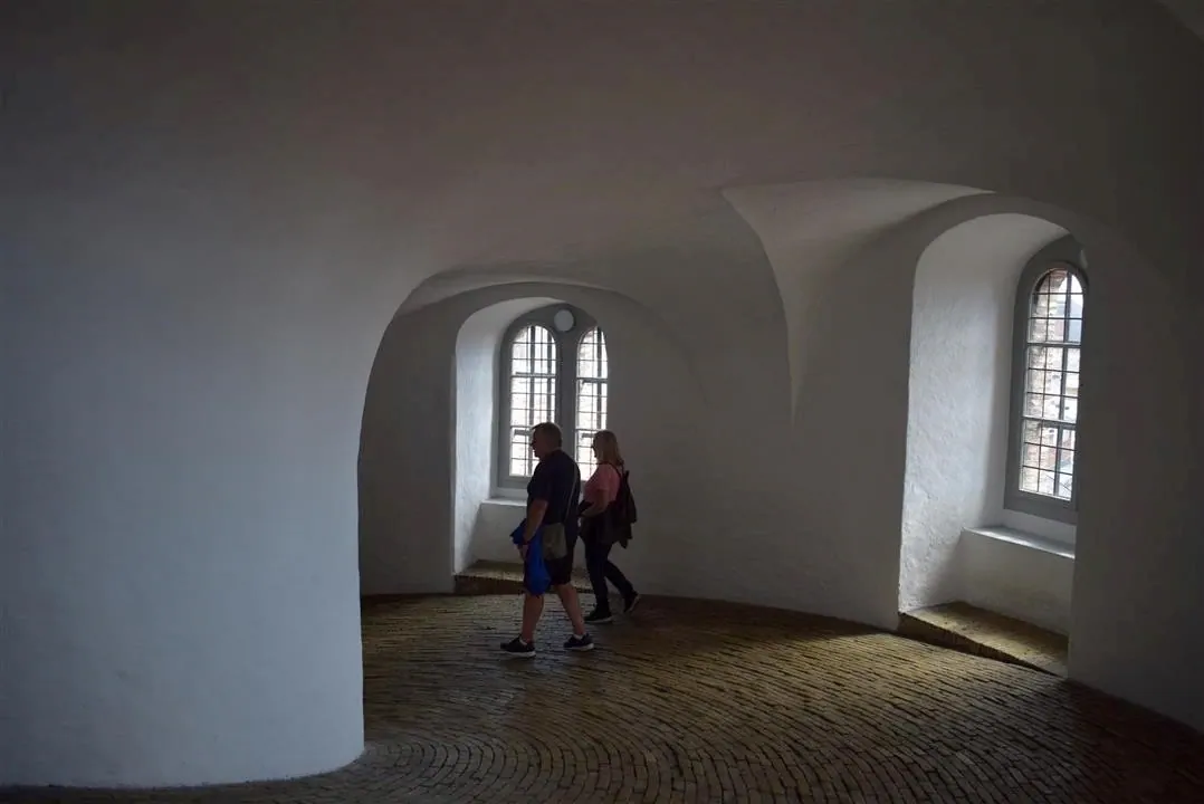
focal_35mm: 32
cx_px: 602
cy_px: 402
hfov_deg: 59.5
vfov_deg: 41.8
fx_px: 1054
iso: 200
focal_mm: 21
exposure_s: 1/125
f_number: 3.8
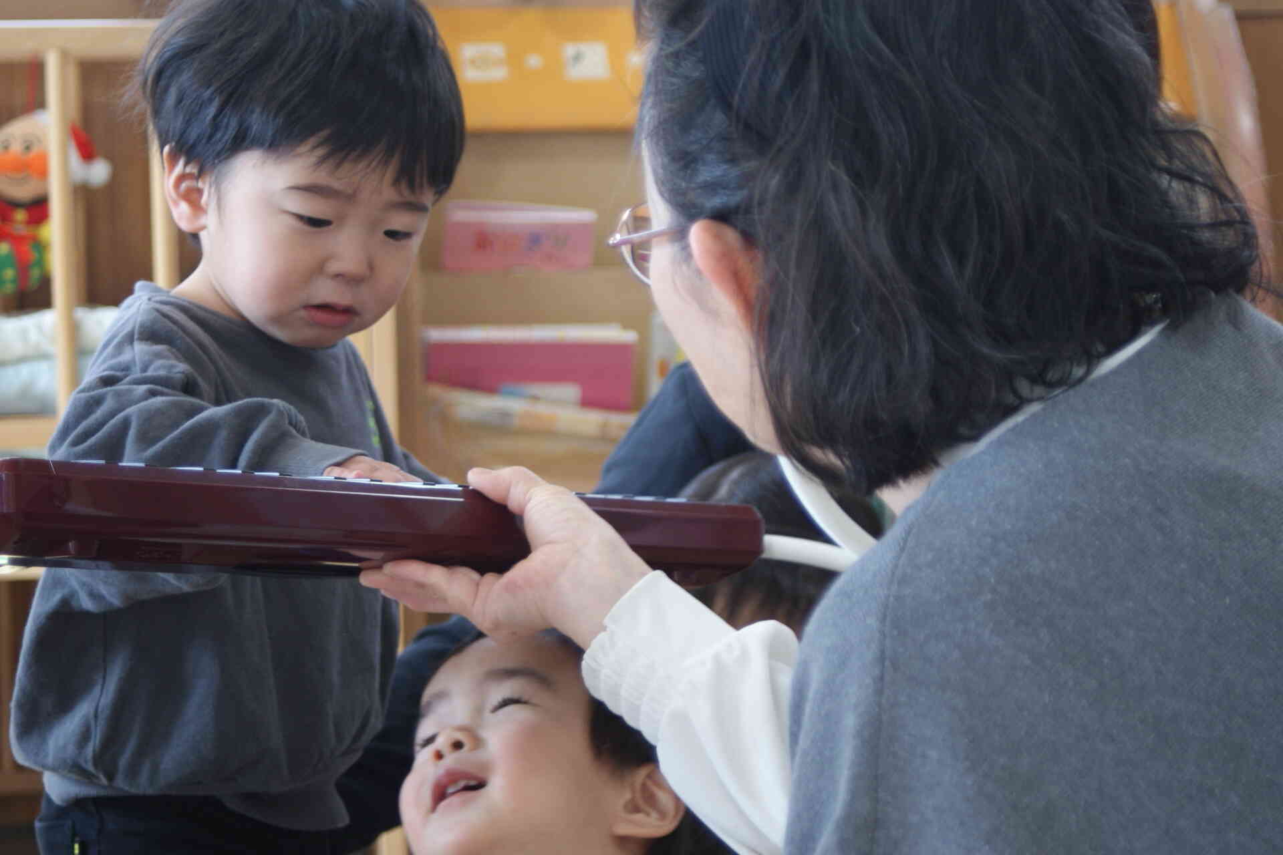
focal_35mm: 105
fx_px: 3742
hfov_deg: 19.5
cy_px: 428
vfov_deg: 13.0
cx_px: 642
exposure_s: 1/40
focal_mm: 70
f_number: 5.6
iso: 400
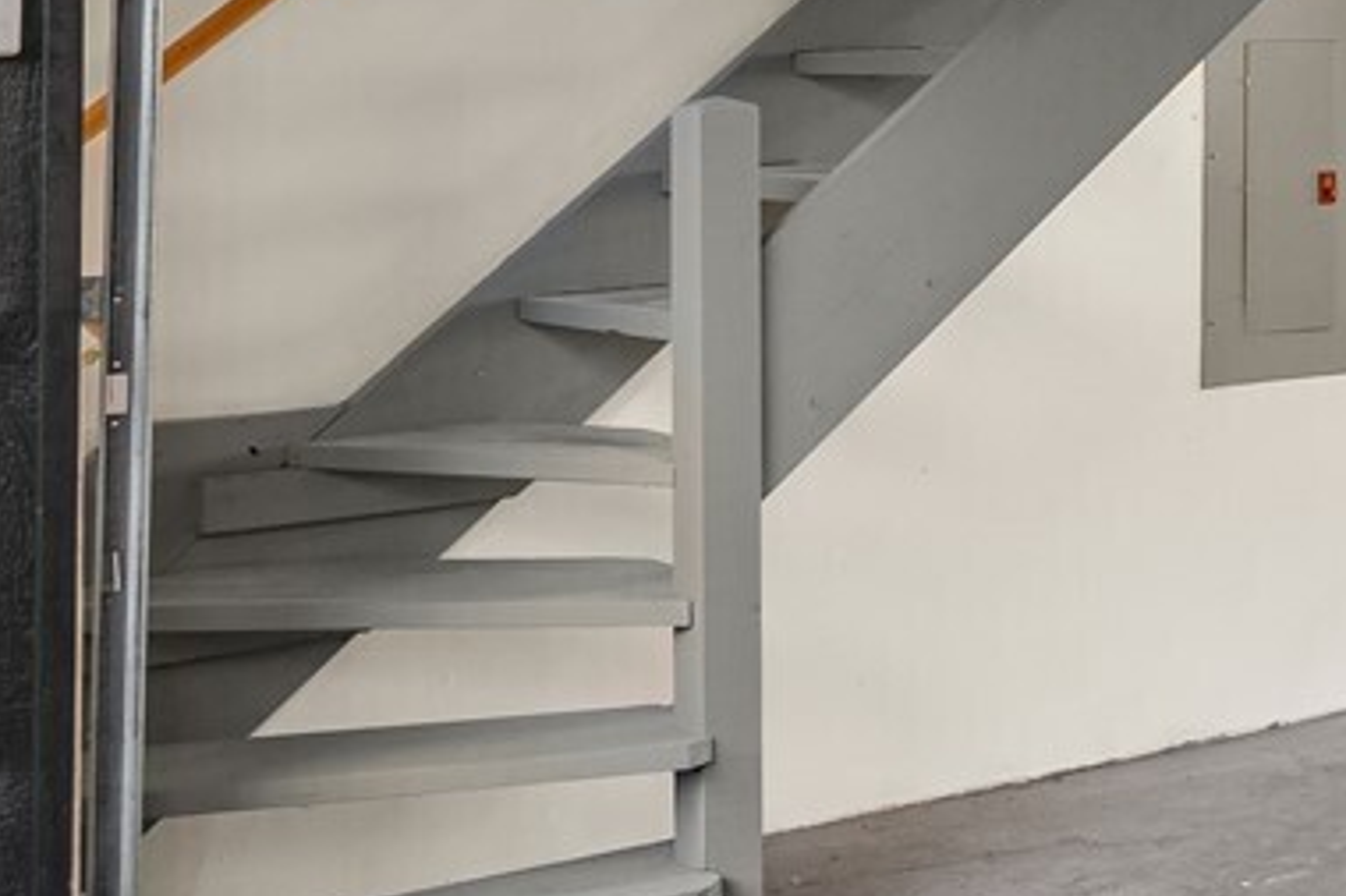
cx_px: 2407
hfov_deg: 19.8
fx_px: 2840
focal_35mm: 76
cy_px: 367
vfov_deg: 17.9
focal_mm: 17
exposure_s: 1/10
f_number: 8
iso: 200
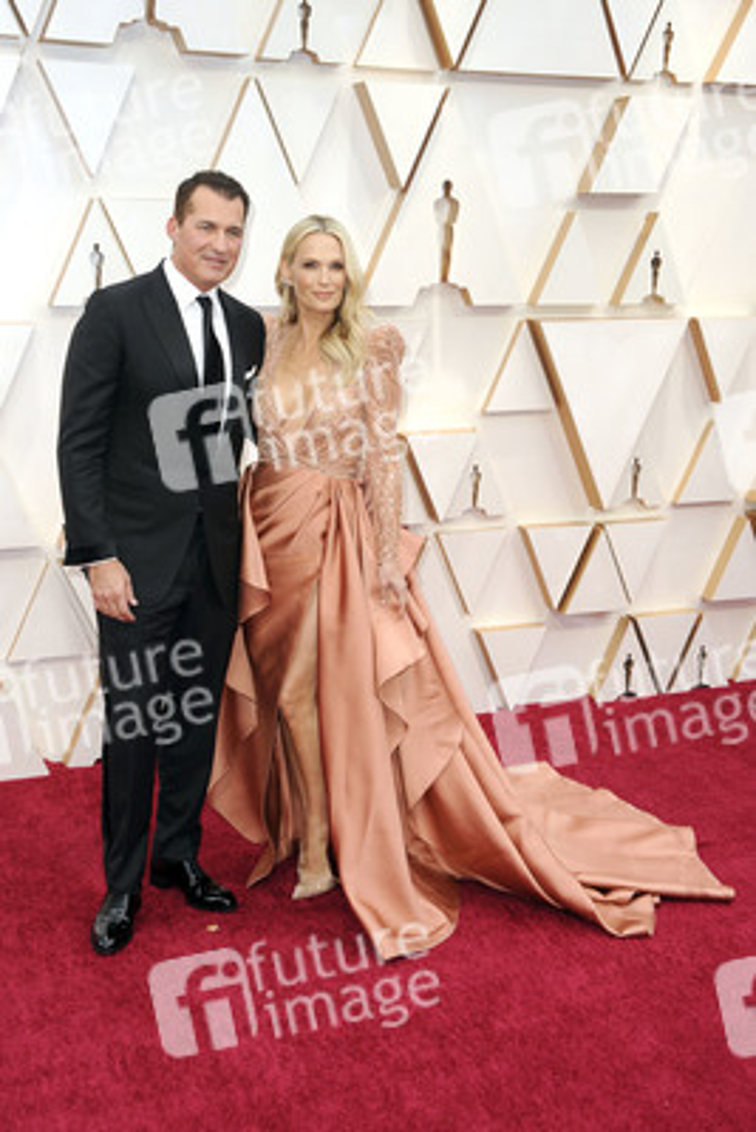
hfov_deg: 30.5
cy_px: 566
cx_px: 378
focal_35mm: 44
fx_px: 1385
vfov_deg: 44.5
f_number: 6.3
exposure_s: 1/250
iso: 800
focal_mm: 44
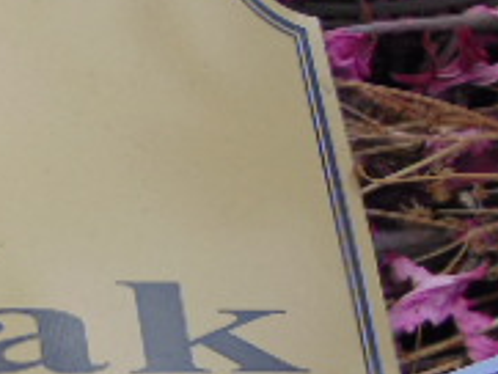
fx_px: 1987
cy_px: 179
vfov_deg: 10.8
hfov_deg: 13.4
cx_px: -281
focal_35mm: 138
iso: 80
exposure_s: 1/640
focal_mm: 6.9
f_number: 3.3
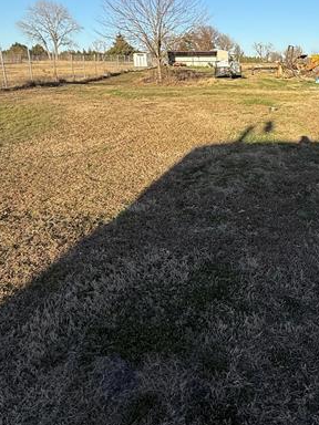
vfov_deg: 62.5
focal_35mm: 28
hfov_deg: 47.6
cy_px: 157
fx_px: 344
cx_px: 245
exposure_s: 1/1312
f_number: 2.2
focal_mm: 2.22
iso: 50
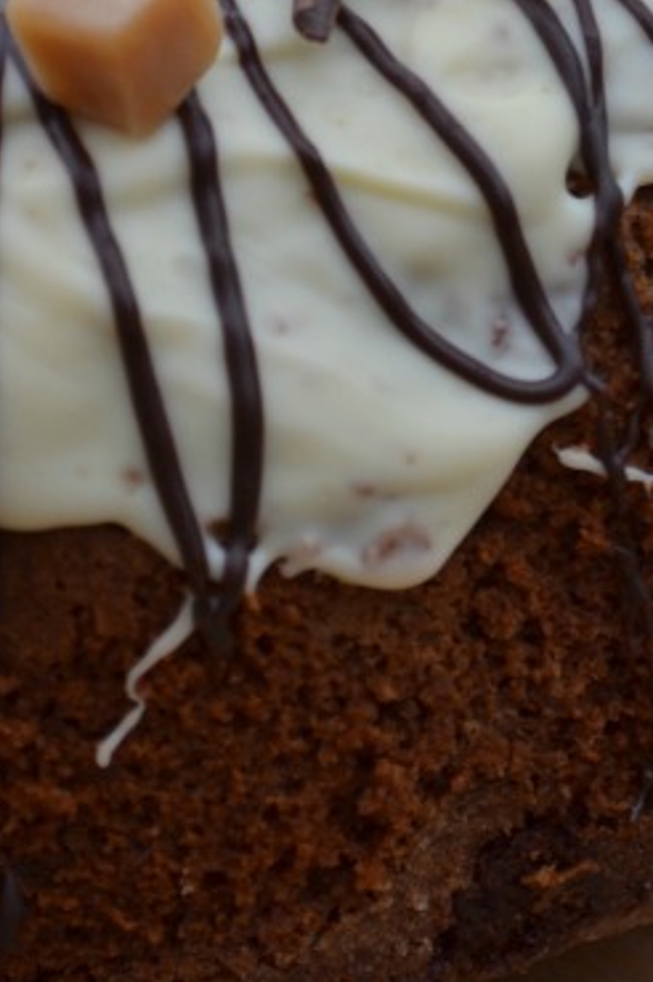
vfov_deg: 11.2
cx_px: 445
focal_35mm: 183
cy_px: 194
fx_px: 4988
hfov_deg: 7.5
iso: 100
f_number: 5.3
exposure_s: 1/80
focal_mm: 46
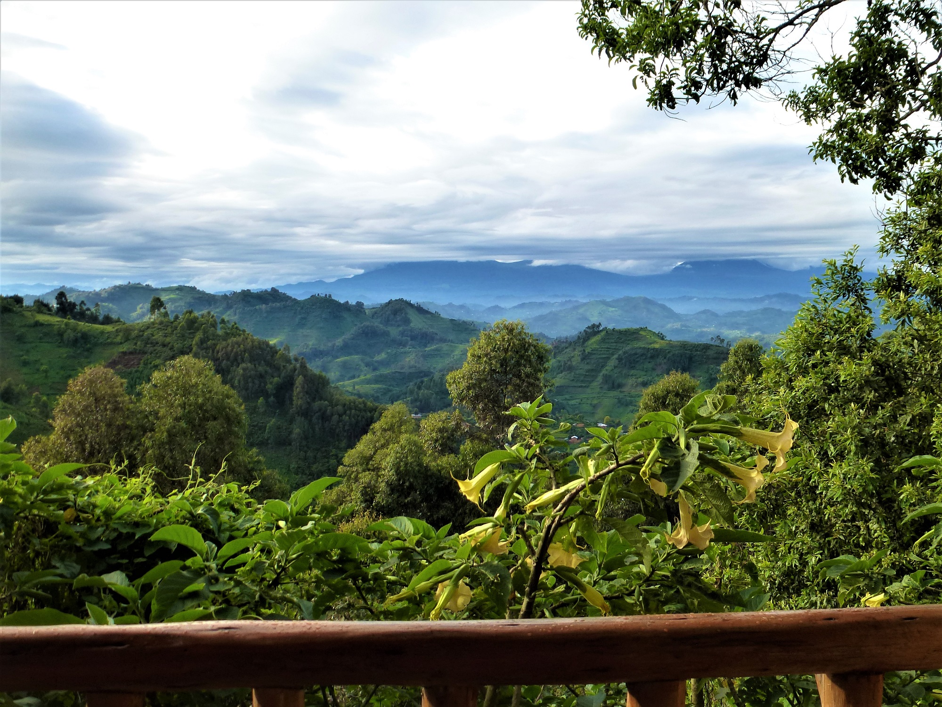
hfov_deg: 51.4
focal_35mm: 36
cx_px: 471
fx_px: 980
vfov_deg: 39.7
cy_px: 354
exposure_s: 1/250
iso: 160
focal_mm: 6.4
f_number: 4
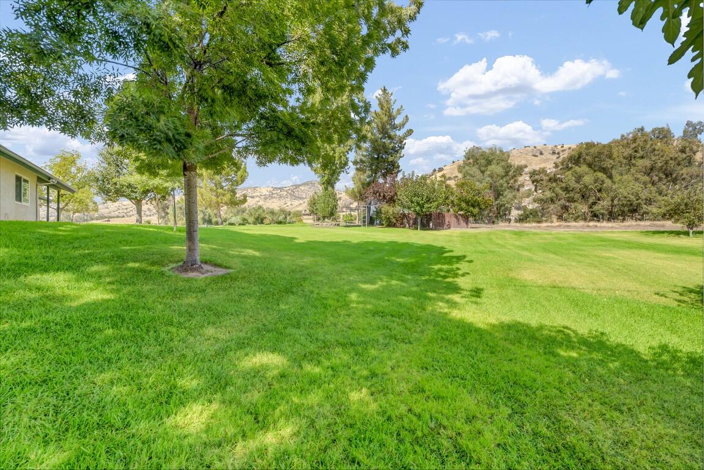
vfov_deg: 73.8
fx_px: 313
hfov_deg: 96.7
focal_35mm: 16
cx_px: 352
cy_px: 235
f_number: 10
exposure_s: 1/60
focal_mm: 16
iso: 80
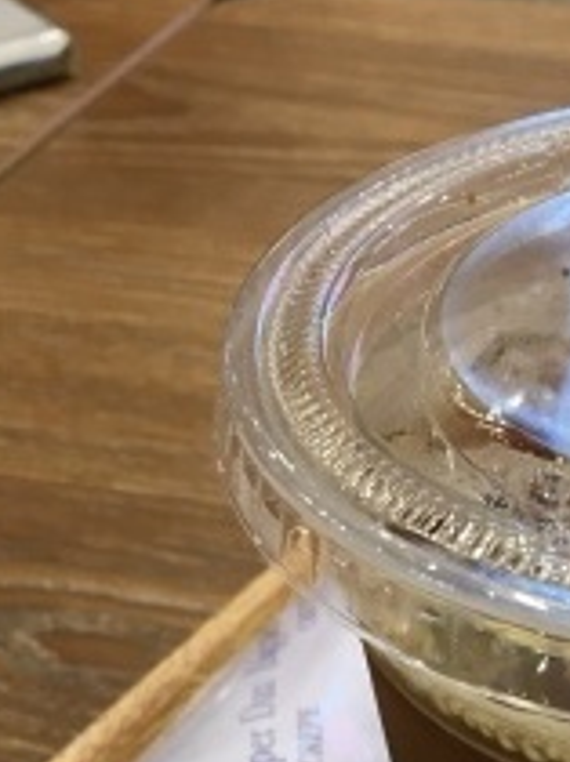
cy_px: 1020
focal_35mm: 83
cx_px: 476
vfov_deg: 21.2
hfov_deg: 17.6
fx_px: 1826
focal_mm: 4.15
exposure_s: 1/30
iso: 32
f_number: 2.2
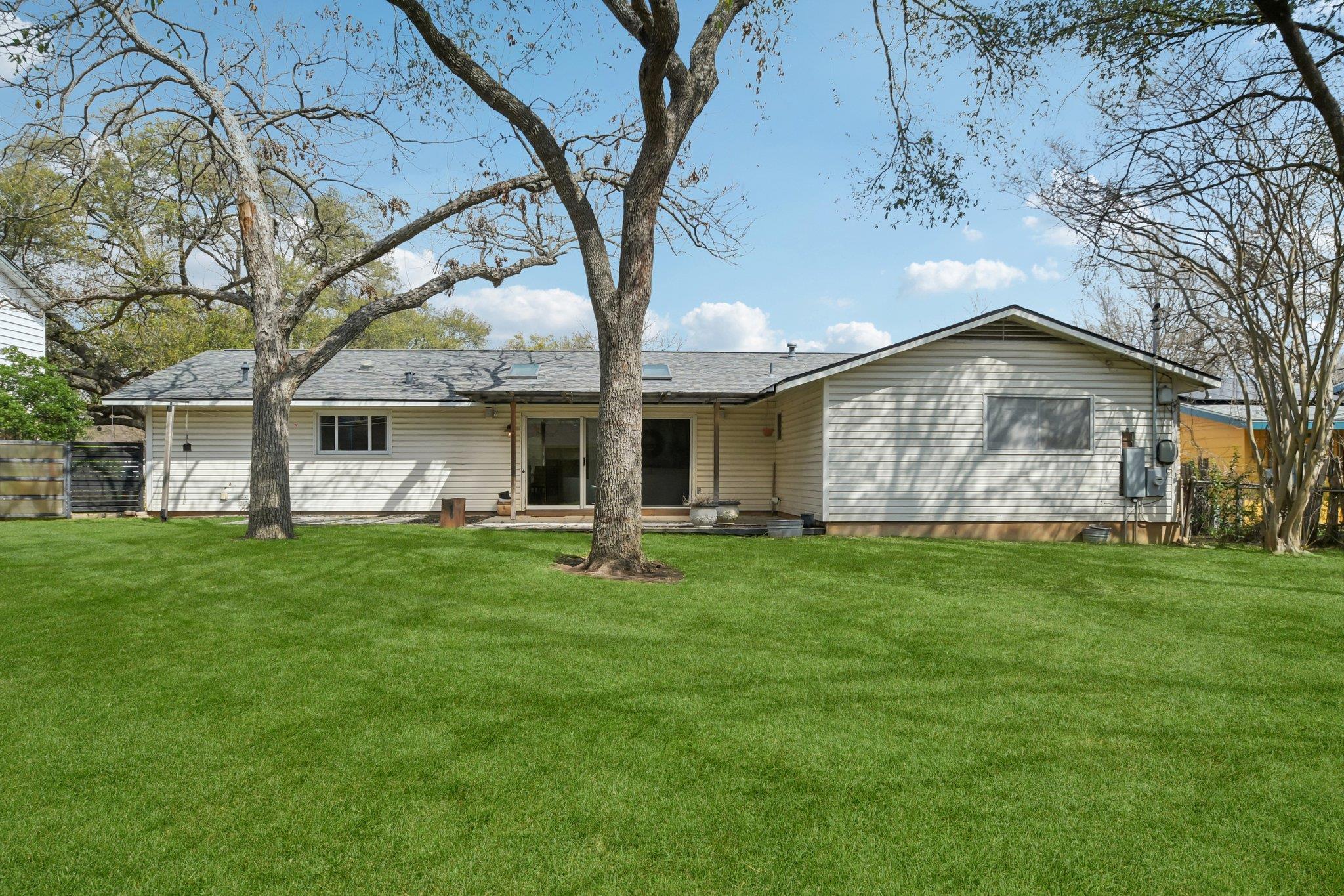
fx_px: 896
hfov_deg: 73.7
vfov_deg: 53.1
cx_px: 672
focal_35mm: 24
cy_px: 448
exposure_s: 1/800
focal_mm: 16
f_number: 8
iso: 400
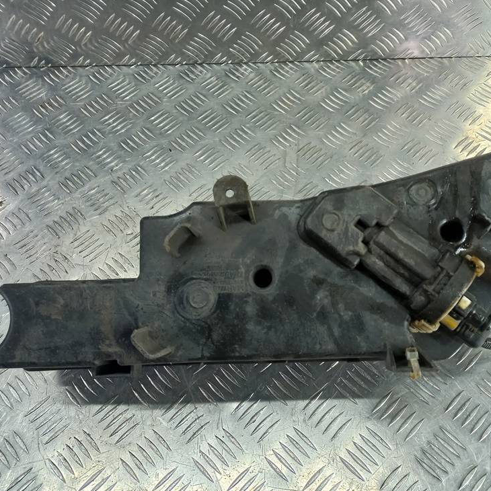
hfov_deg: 52.4
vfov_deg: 52.5
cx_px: 278
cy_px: 247
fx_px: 497
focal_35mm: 31
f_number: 1.8
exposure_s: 1/50
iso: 50
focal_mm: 4.6
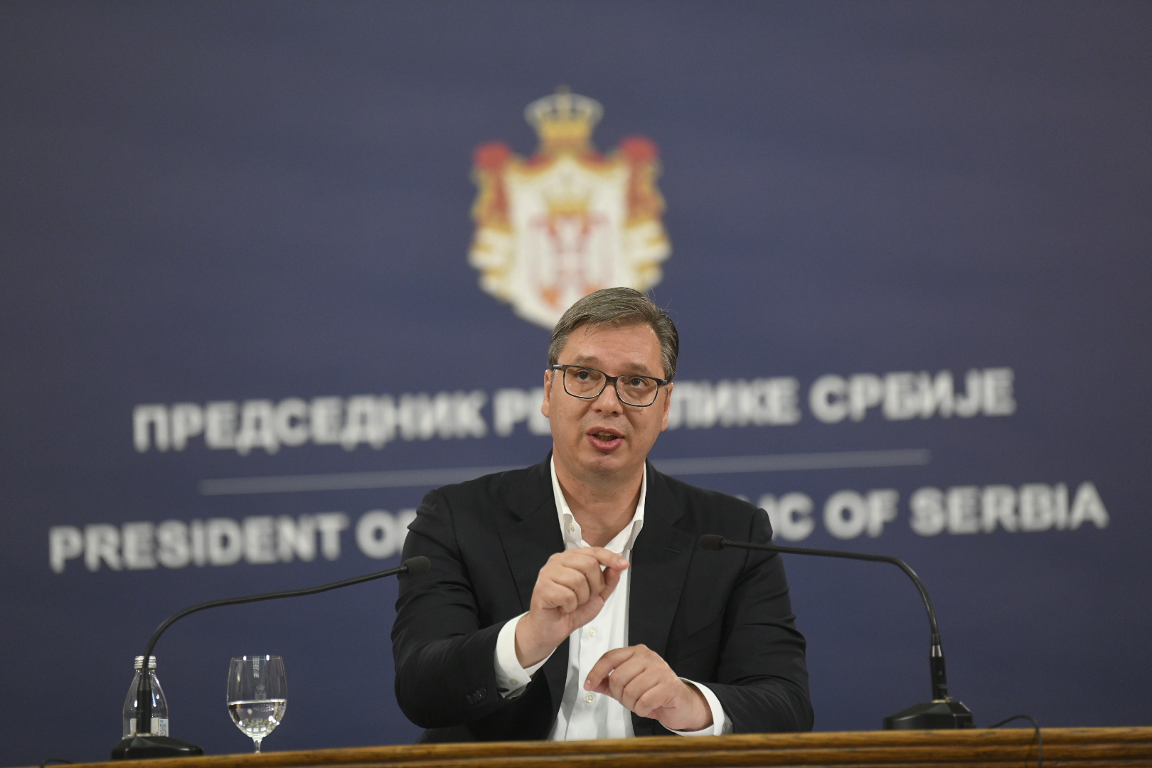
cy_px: 384
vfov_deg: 8.3
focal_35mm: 165
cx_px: 576
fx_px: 5280
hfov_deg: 12.5
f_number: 2.8
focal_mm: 165
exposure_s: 1/250
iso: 2500
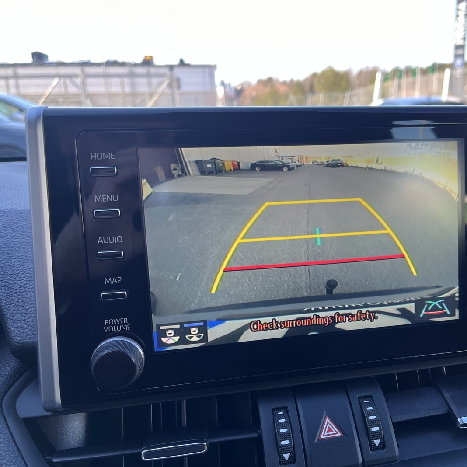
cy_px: 234
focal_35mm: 31
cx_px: 309
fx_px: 473
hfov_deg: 51.6
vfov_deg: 52.5
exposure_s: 1/122
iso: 32
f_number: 1.6
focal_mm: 5.1
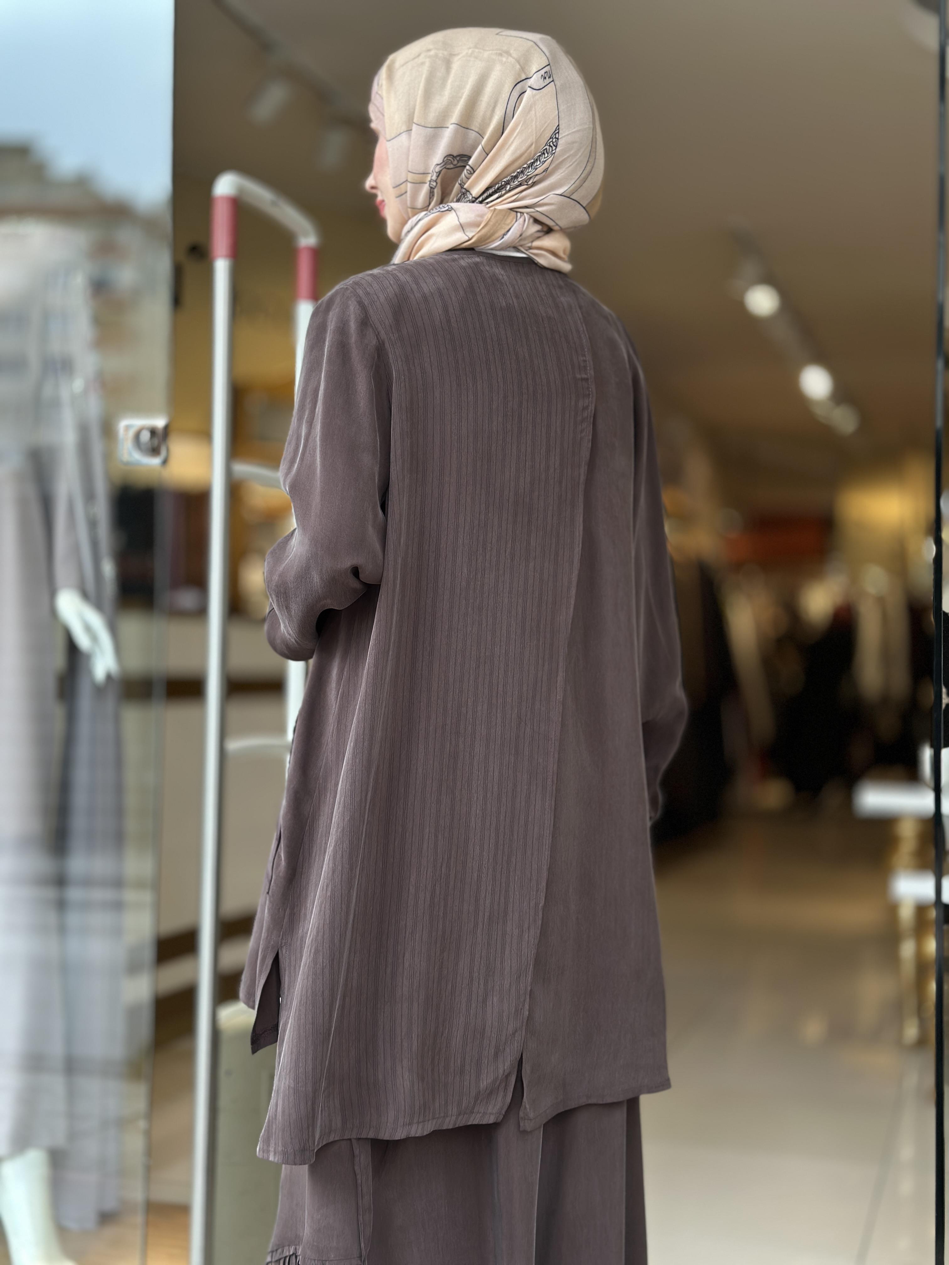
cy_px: 632
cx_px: 474
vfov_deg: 39.7
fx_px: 1755
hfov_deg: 30.3
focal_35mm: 48
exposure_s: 1/242
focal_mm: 6.86
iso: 80
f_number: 1.78
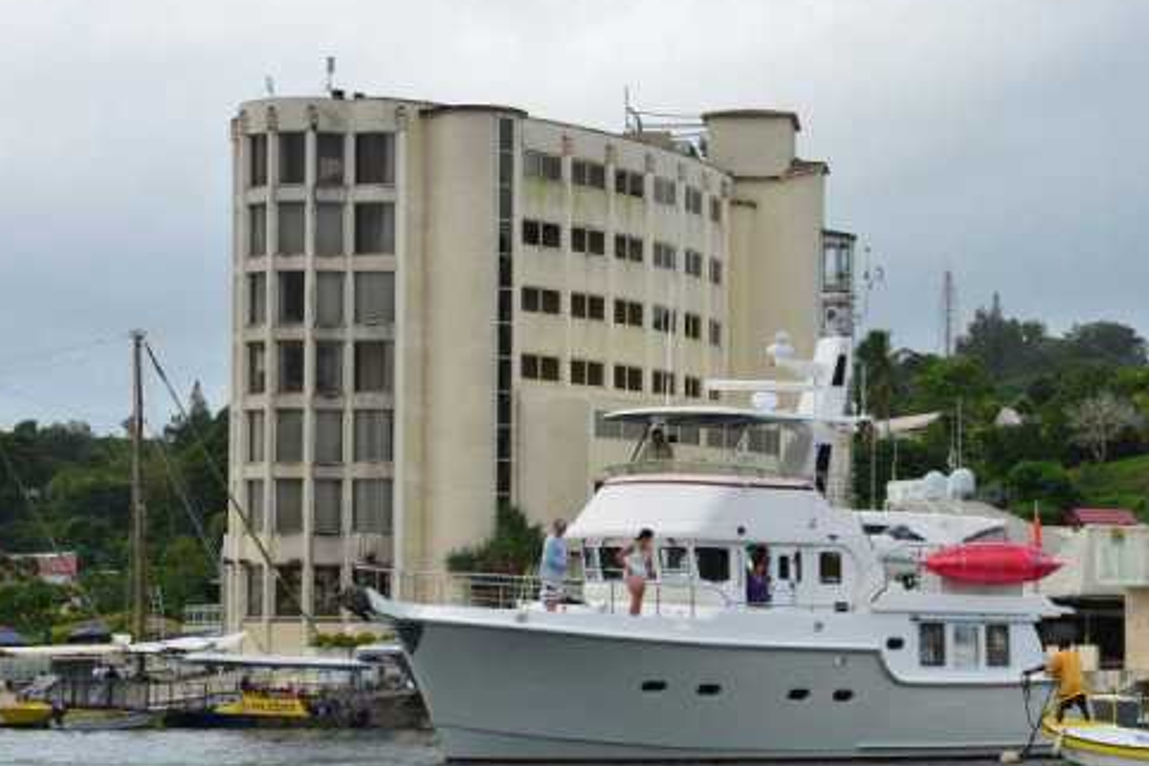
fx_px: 3702
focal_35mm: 116
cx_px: 737
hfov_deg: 17.6
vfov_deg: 11.8
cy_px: 564
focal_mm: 70
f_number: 10
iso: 250
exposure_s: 1/400
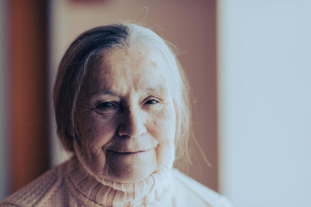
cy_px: 104
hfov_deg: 23.9
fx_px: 734
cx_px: 156
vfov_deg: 16.1
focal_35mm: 85
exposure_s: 1/125
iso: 160
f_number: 1.6
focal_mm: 85
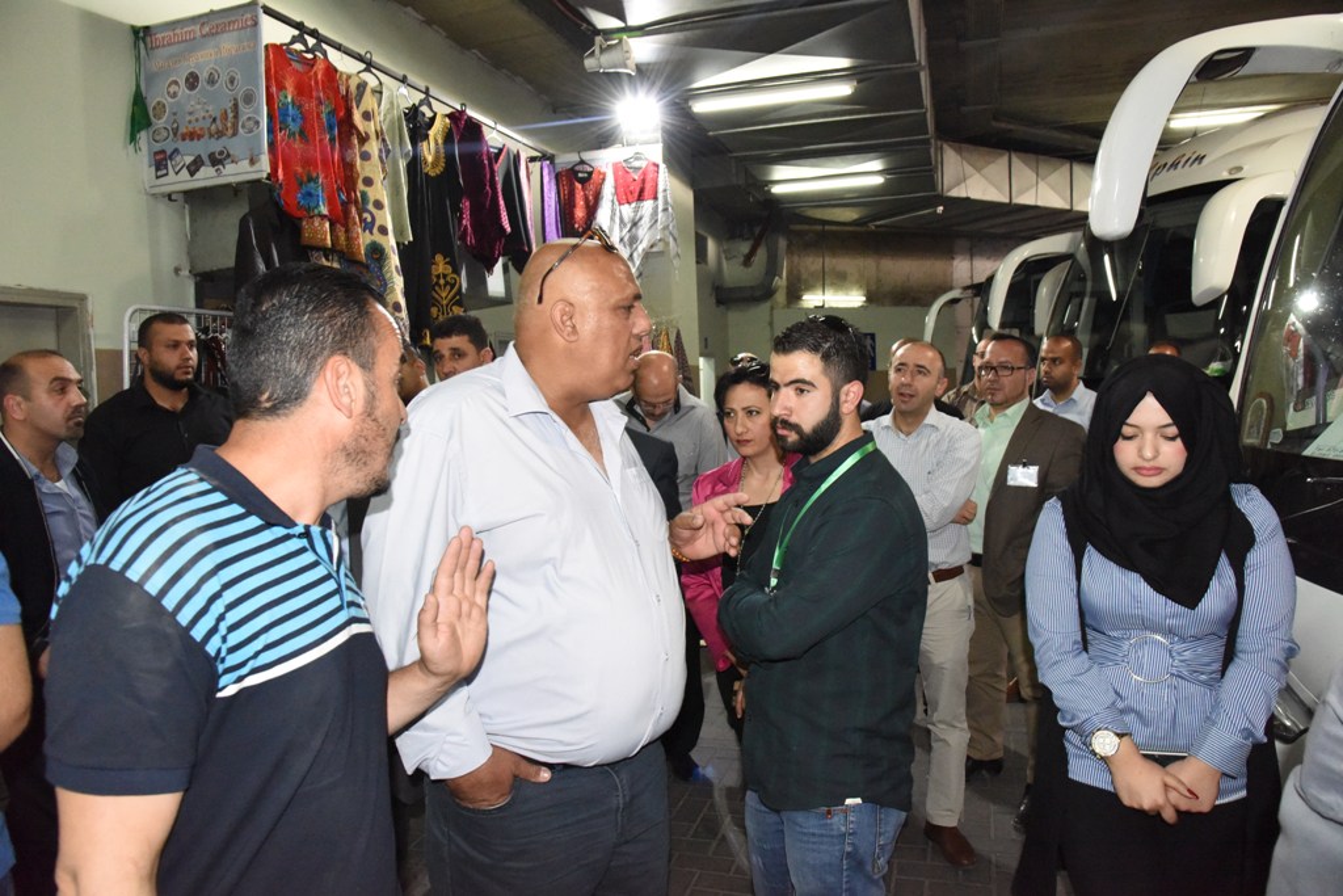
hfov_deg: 73.7
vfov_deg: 53.1
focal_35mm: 24
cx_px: 672
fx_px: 895
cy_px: 448
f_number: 9
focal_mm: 24
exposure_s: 1/80
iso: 10000
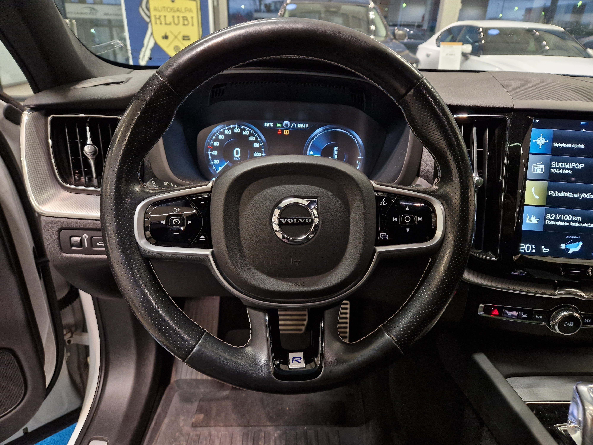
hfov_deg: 73.9
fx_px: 394
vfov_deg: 58.9
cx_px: 296
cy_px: 222
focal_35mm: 23
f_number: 1.8
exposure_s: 1/100
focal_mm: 5.4
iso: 320
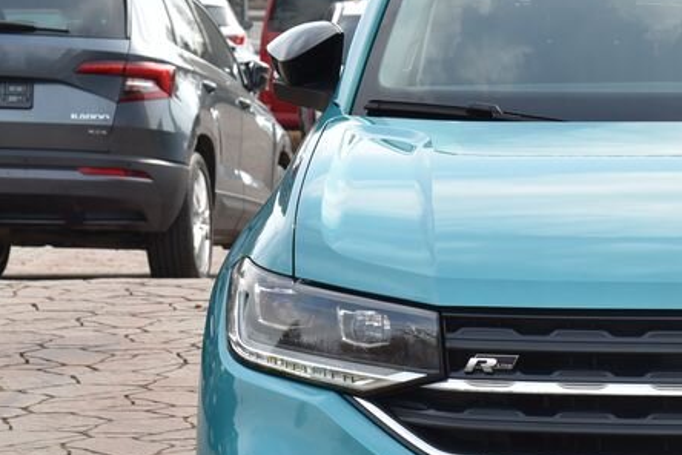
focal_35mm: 150
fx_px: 2841
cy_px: 312
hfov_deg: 13.4
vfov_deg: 9.1
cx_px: 734
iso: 500
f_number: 9
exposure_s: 1/320
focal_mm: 65
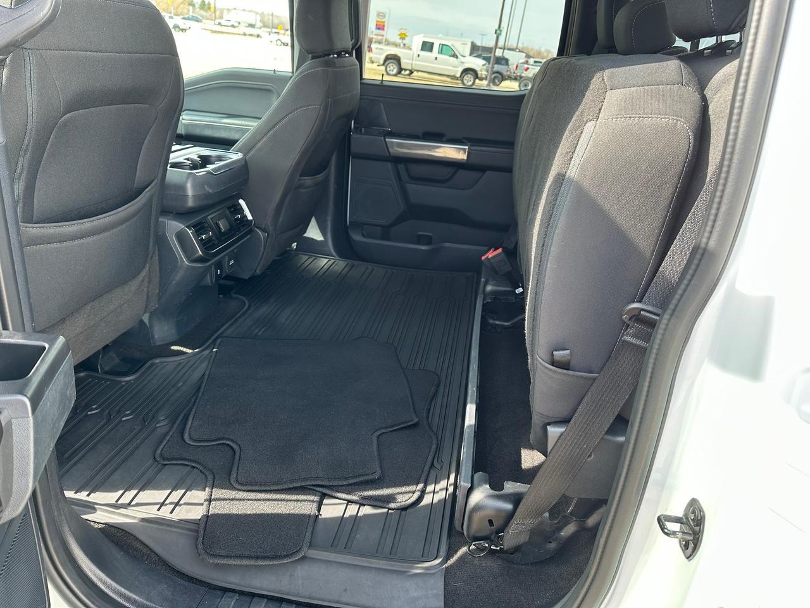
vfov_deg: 56.8
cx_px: 405
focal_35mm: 24
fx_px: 562
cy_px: 304
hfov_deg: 71.6
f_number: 1.78
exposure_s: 1/215
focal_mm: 6.86
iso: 80
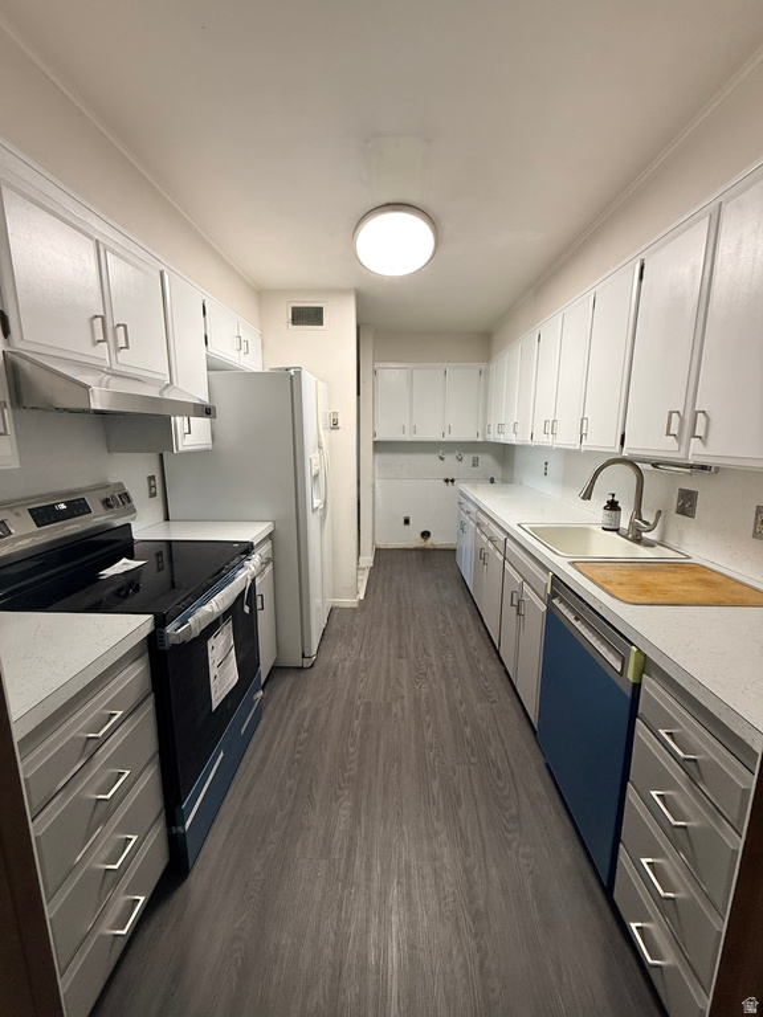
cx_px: 382
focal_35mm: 14
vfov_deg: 102.1
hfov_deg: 85.7
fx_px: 411
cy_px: 508
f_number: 2.2
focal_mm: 2.22
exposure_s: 1/120
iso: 250
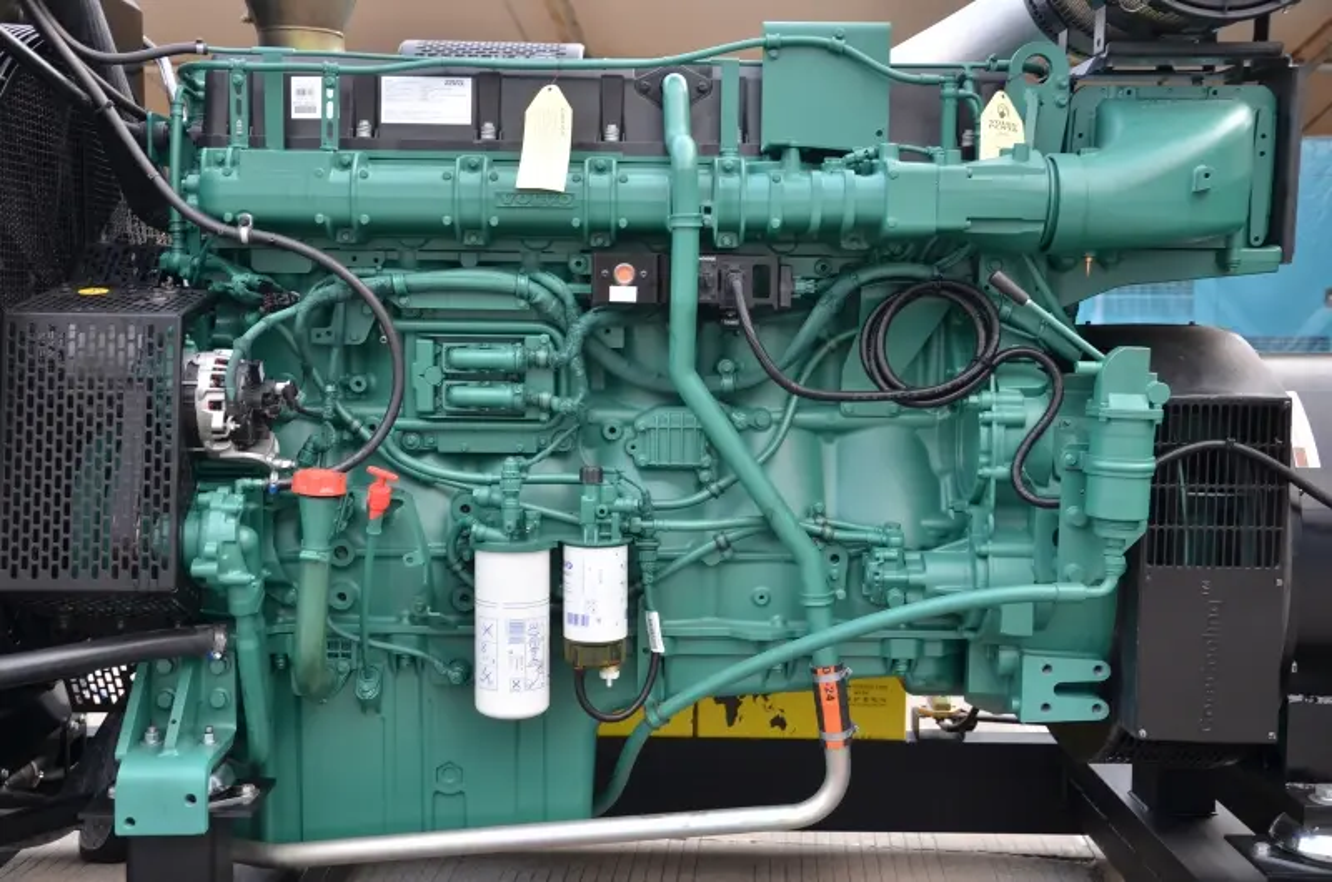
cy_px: 441
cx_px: 666
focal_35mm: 42
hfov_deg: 46.5
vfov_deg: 31.8
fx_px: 1551
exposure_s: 1/60
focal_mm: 28
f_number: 4
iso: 200
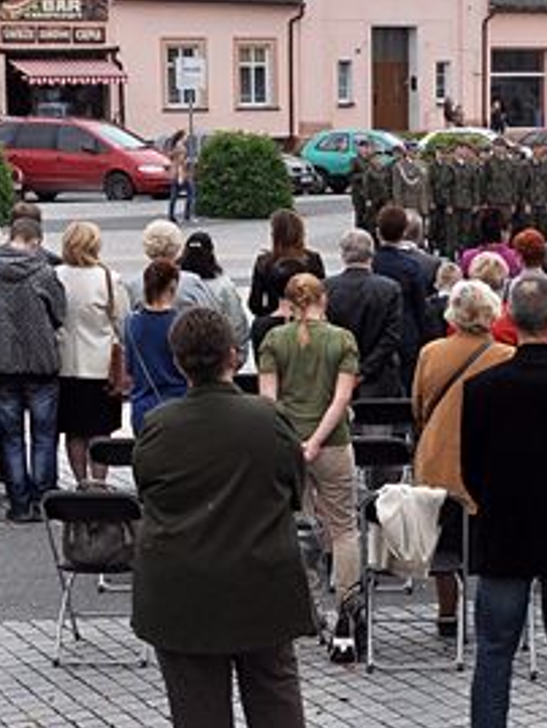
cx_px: 644
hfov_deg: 15.0
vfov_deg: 20.5
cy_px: 459
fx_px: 2011
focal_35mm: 96
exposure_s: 1/320
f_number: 9
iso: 500
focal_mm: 21
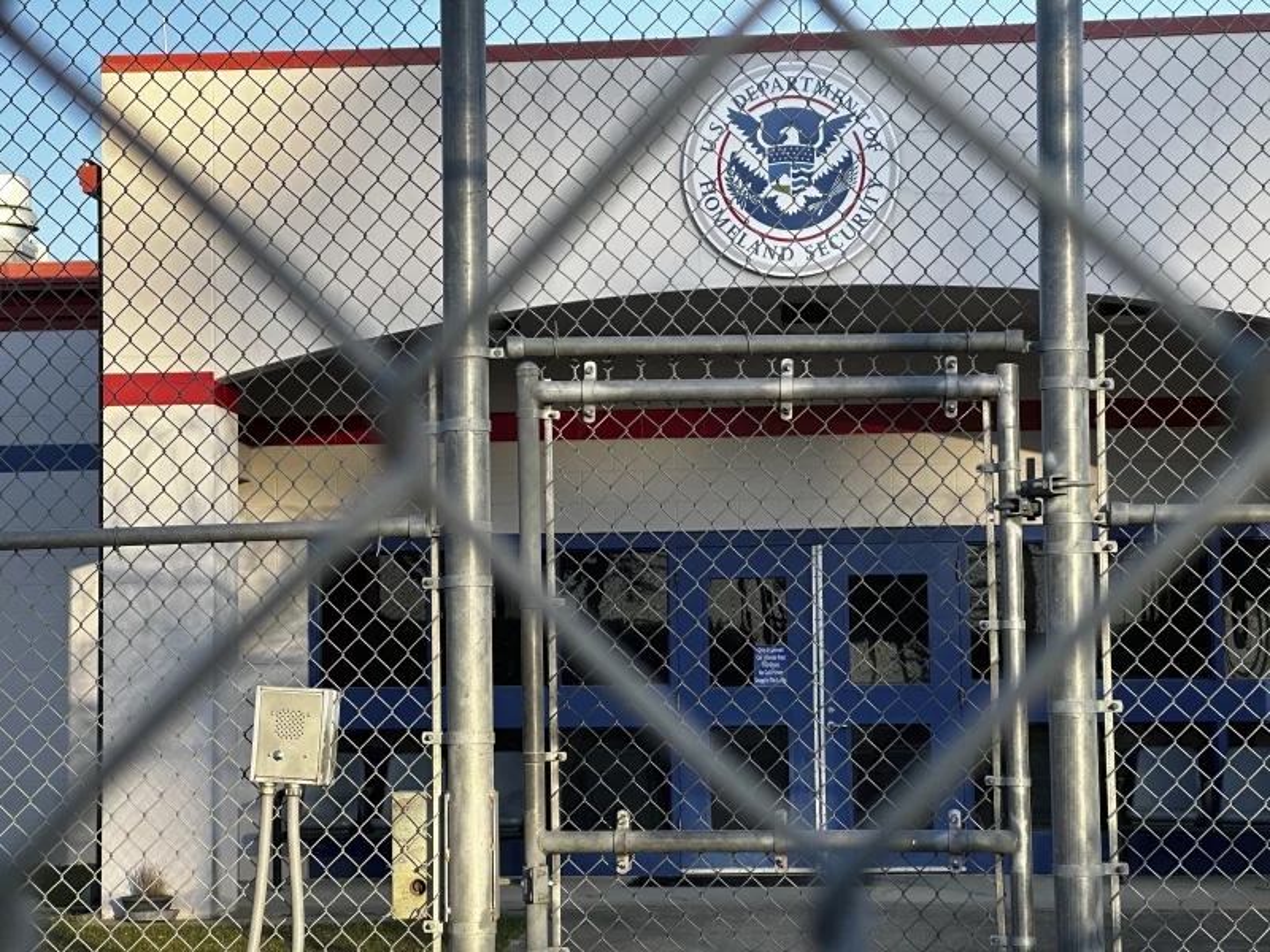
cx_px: 635
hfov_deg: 25.3
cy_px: 476
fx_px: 2825
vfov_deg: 19.1
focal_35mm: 77
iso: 32
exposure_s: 1/183
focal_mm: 9
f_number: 2.8
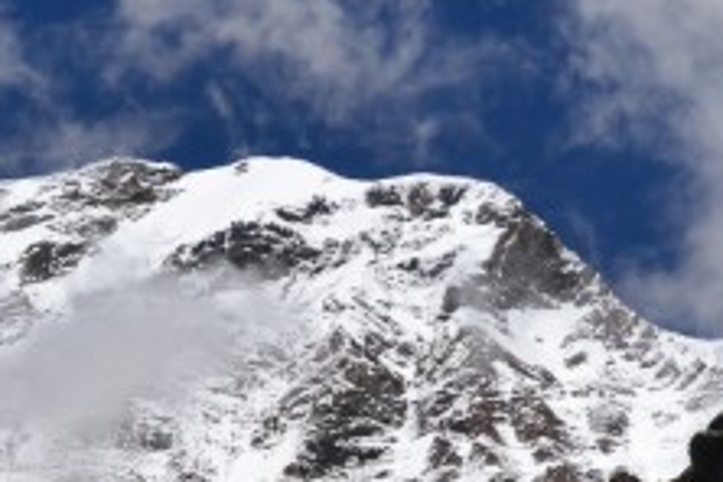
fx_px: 6848
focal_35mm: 341
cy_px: 511
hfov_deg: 6.0
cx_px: -244
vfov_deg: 4.0
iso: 400
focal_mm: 70
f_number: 11
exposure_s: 1/500
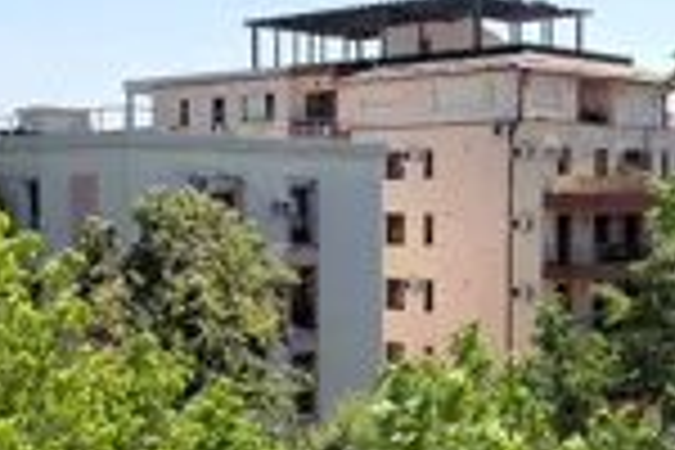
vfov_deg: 18.9
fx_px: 1350
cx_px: 418
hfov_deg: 28.0
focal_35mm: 72
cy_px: 243
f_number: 1.8
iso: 100
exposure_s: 1/753
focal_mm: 4.75
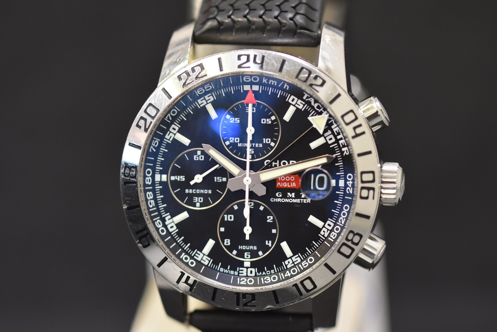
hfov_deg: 15.2
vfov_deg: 10.2
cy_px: 166
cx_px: 248
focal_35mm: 135
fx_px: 1865
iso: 900
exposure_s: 1/125
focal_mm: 90
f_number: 4
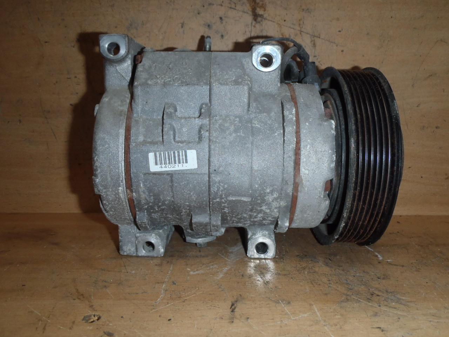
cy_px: 168
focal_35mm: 28
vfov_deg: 49.7
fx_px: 363
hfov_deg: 63.4
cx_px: 224
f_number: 3.9
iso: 100
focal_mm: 5
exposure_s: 1/30
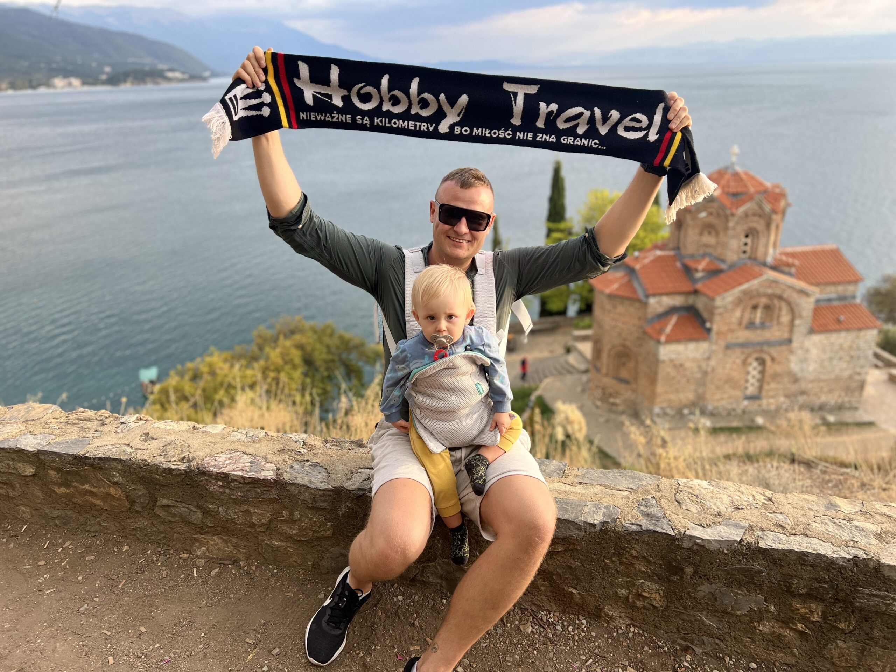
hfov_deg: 67.3
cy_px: 336
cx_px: 448
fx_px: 673
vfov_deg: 53.1
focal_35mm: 26
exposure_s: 1/452
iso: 50
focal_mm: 5.7
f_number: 1.5
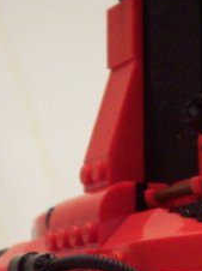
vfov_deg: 12.0
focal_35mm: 163
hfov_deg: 9.0
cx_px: 251
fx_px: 1271
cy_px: 283
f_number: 3
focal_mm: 7
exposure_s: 1/20
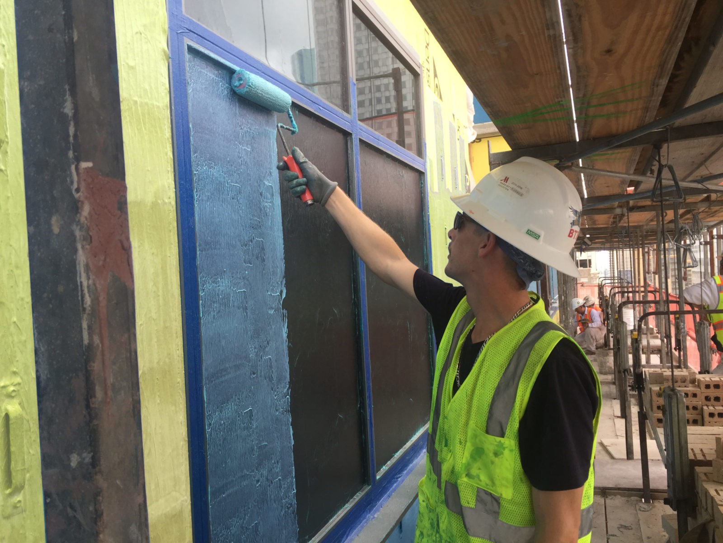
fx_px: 606
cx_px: 362
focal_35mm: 29
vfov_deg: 48.2
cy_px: 272
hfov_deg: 61.7
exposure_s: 1/145
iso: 32
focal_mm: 4.15
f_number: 2.2
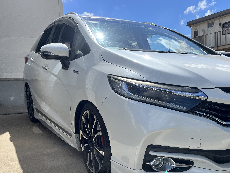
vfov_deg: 38.2
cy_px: 115
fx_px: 246
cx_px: 157
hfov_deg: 49.1
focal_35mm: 37
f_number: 1.6
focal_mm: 5.1
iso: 50
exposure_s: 1/3413
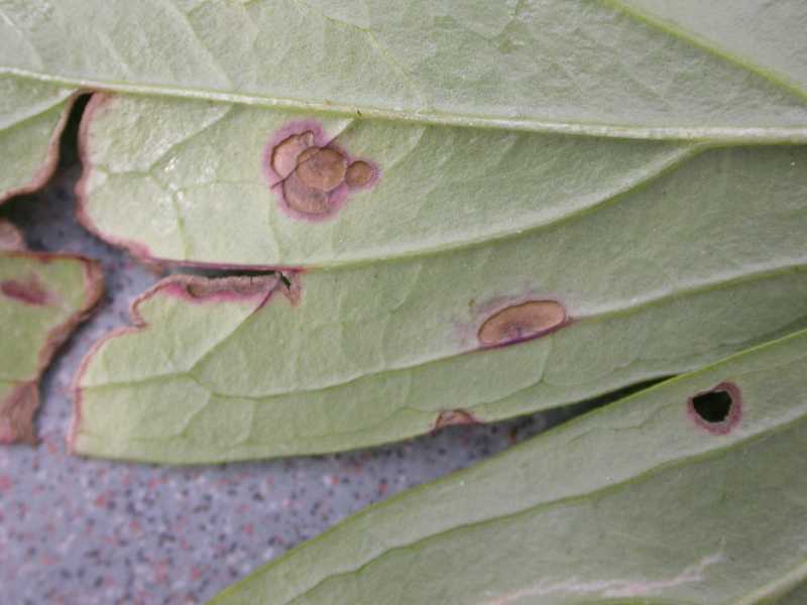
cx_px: 404
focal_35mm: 80
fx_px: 1865
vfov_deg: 18.4
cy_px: 302
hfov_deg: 24.4
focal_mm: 16.6
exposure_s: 1/88.5
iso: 100
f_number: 3.5
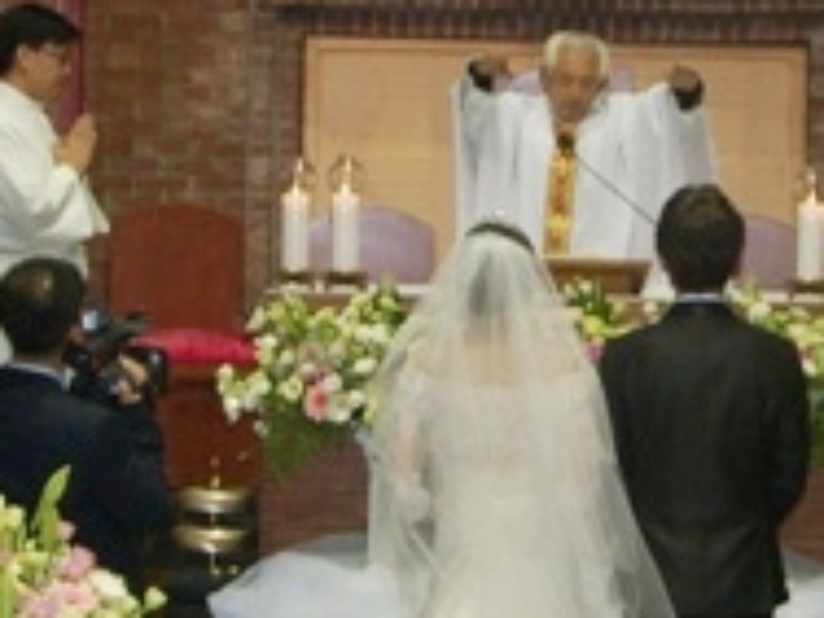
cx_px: 653
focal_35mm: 170
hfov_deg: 11.6
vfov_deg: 8.7
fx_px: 4047
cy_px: 188
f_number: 2.5
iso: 100
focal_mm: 12.9
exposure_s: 1/50
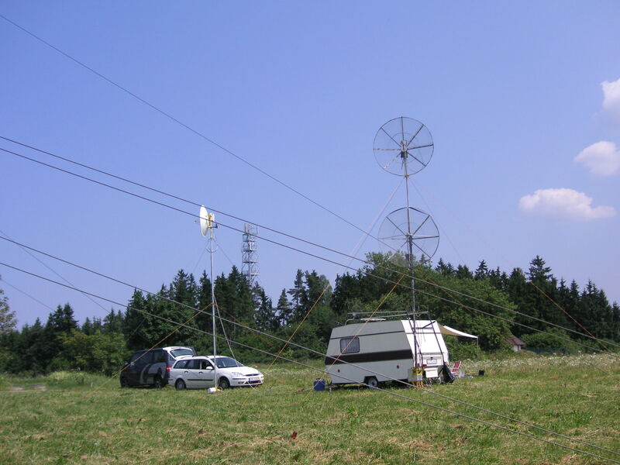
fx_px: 842
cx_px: 310
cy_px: 232
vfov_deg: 30.9
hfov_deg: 40.4
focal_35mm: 47
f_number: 8
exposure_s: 1/180
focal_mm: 7.8
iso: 50
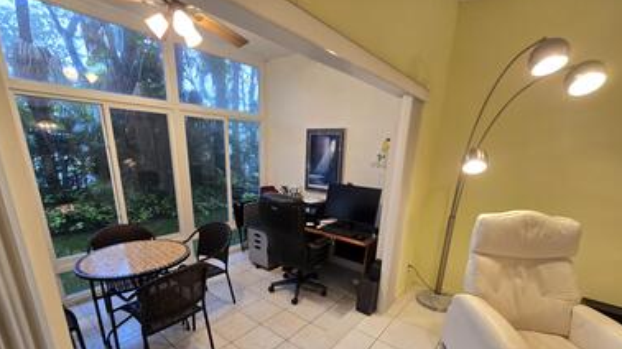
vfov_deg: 68.6
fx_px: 247
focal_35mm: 15
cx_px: 311
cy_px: 230
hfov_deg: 103.0
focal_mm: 2.2
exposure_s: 1/60
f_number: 2.2
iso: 160
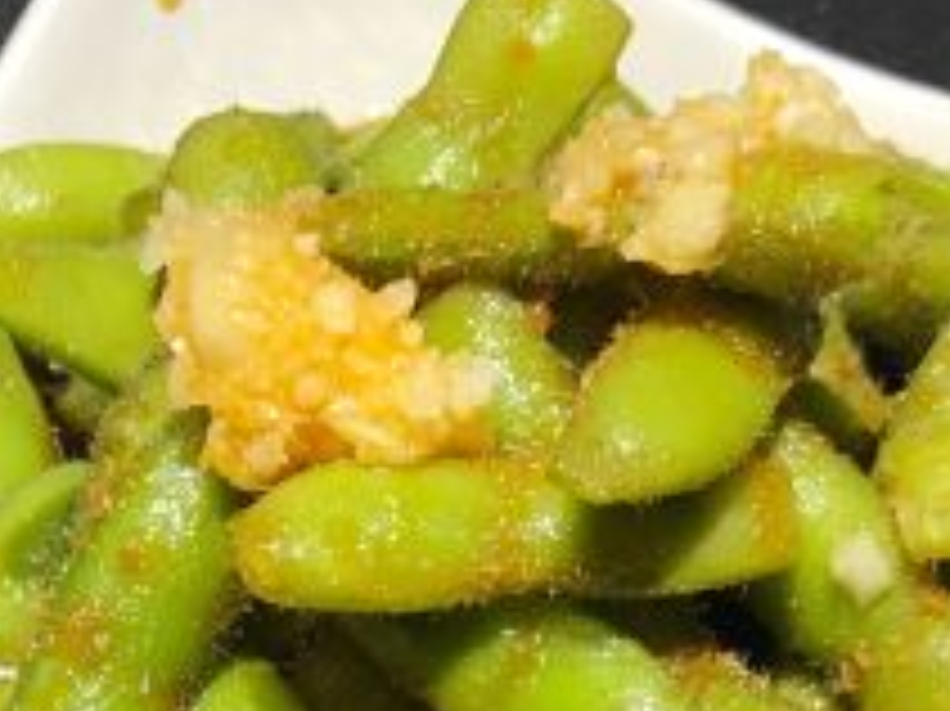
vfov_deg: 15.3
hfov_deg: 21.1
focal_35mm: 93
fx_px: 2551
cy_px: 866
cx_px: 491
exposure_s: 1/33
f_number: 1.8
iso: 20
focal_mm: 3.99
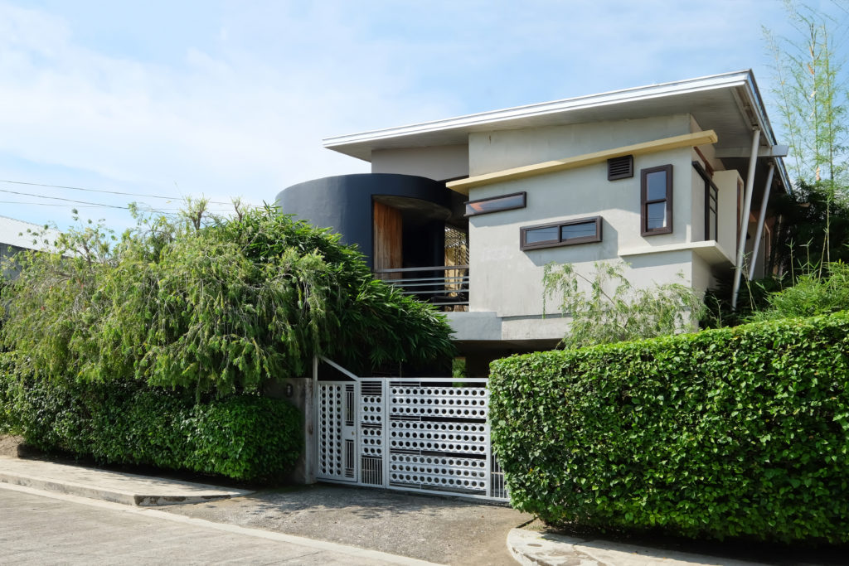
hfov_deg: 63.7
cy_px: 283
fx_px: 684
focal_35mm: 29
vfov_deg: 45.0
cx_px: 424
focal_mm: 19.1
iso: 400
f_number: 9
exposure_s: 1/420
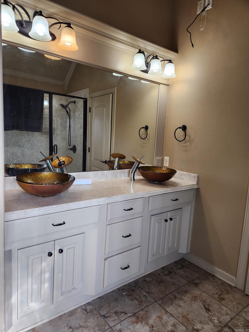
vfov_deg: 73.9
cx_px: 124
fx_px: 221
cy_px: 166
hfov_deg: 58.9
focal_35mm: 23
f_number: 1.8
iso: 80
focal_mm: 5.4
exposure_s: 1/120
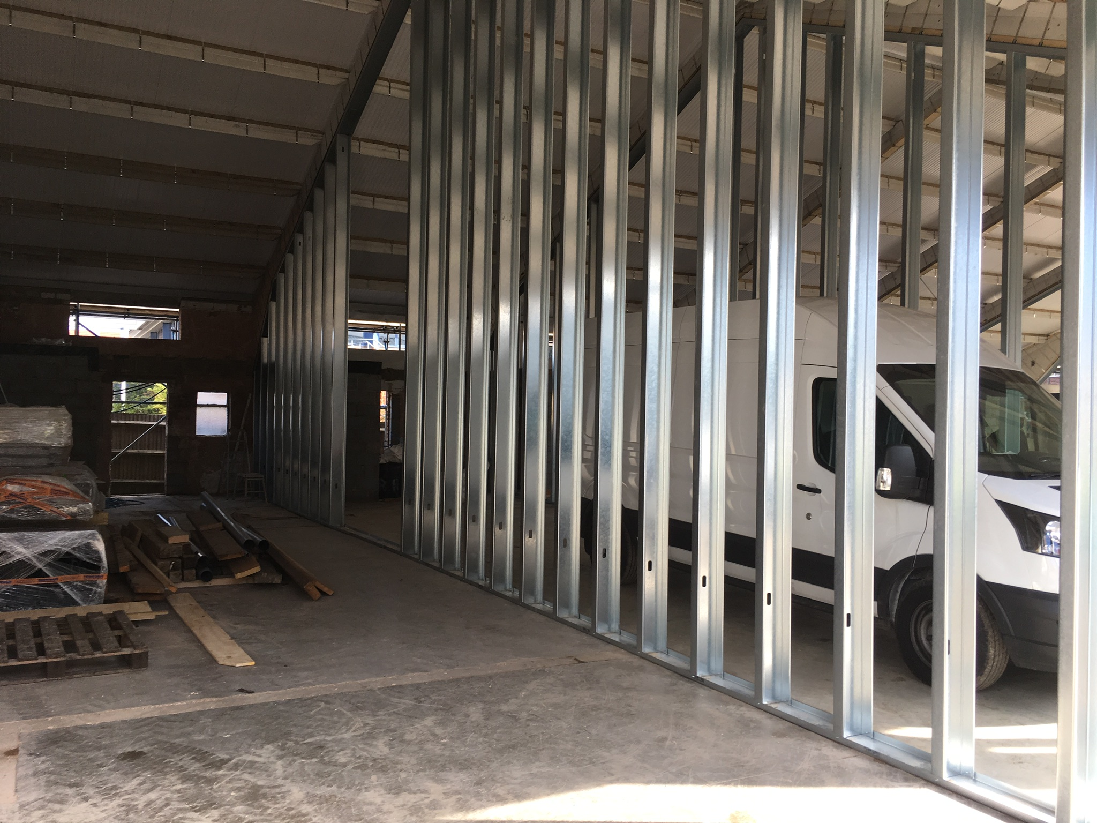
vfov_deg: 48.2
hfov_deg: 61.7
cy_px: 412
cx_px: 548
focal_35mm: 29
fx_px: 919
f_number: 2.2
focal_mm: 4.15
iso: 25
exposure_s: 1/134
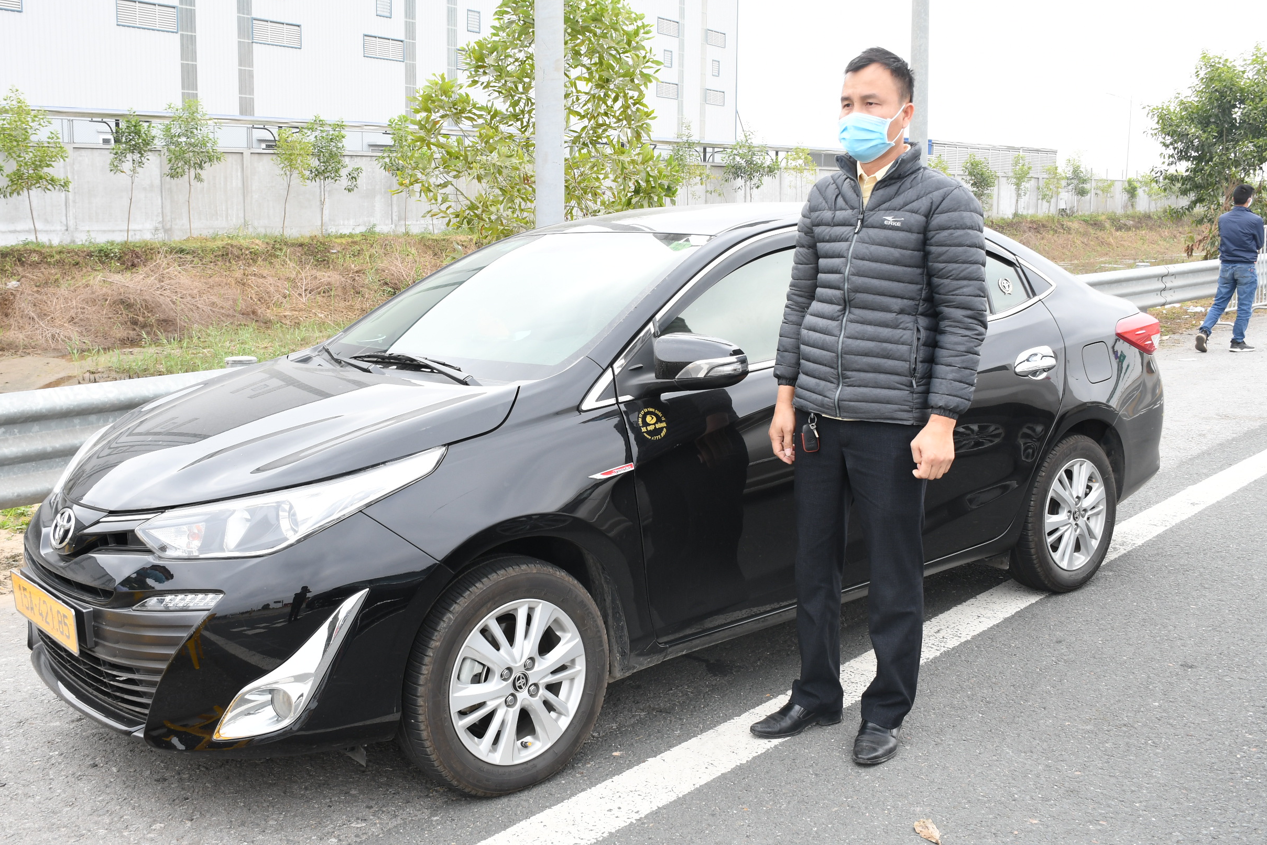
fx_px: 1337
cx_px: 590
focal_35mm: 38
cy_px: 371
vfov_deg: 35.0
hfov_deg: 50.7
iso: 250
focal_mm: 22
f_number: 7.1
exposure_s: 1/200
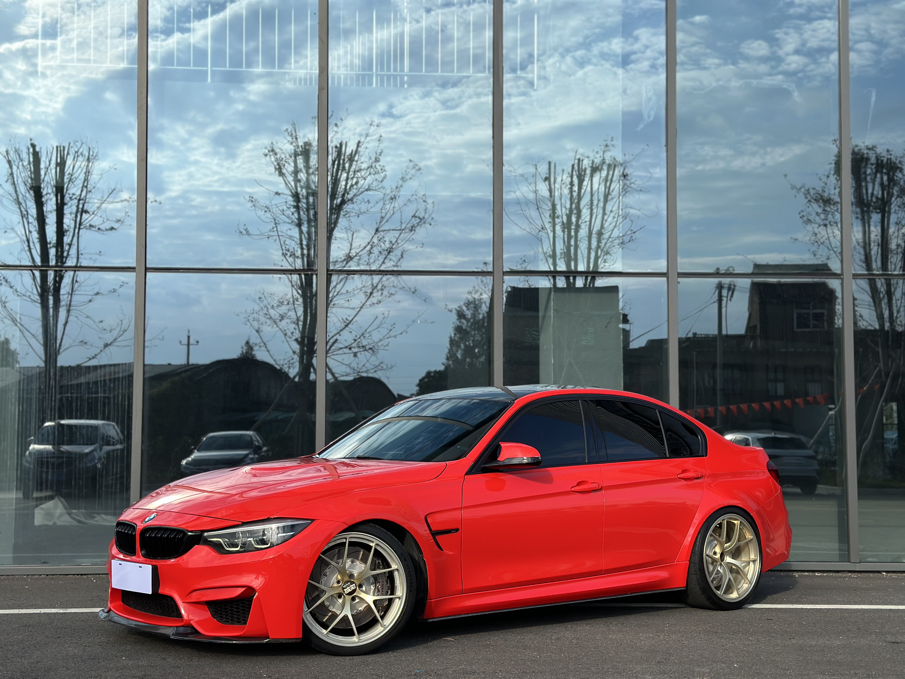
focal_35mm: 48
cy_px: 340
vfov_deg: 30.3
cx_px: 452
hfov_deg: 39.7
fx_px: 1255
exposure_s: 1/3597
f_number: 1.78
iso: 80
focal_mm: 6.86
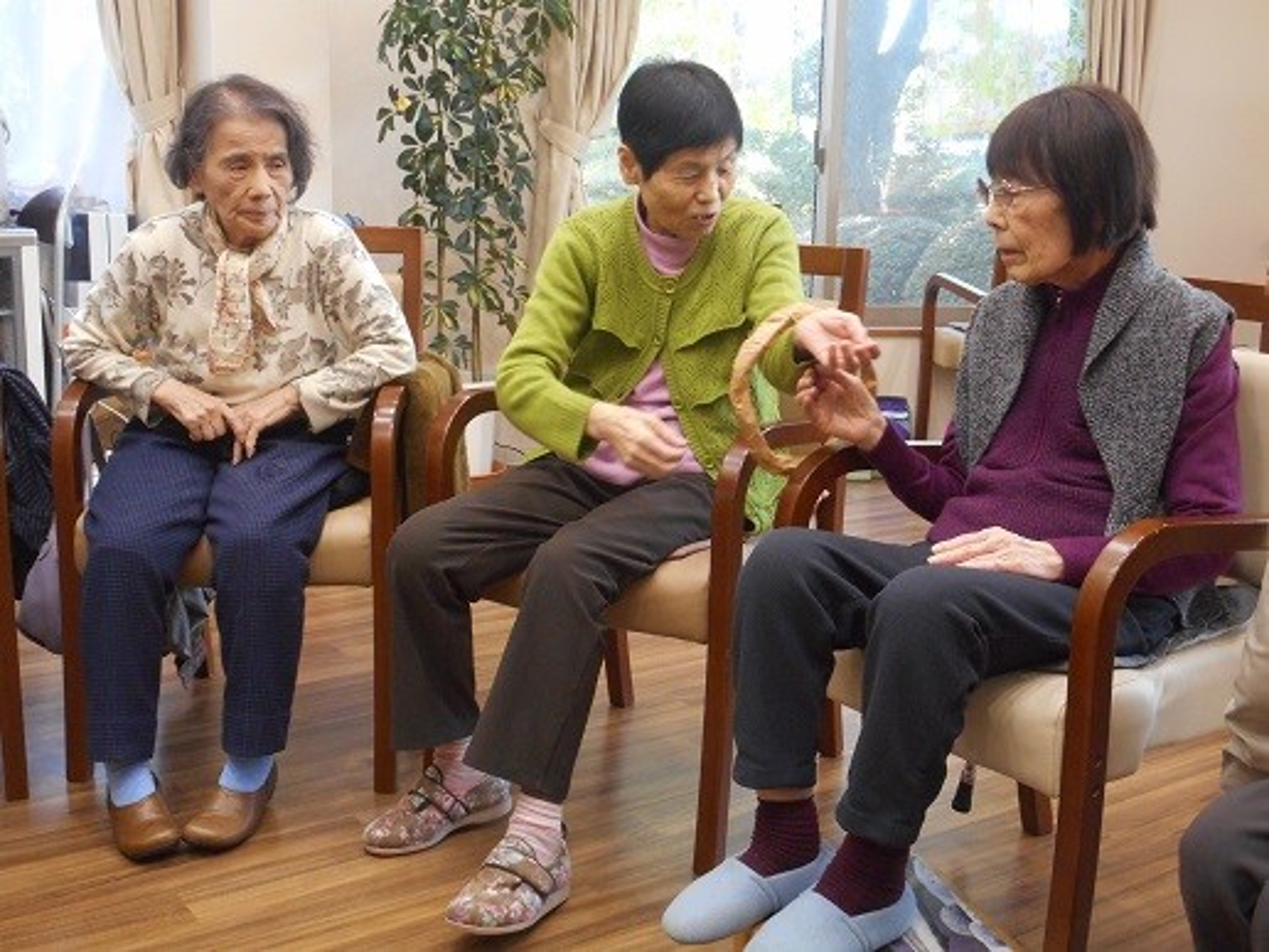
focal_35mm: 44
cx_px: 634
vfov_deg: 32.9
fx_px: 1613
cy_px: 476
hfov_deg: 42.9
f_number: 4.7
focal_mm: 7.9
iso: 400
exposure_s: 1/30
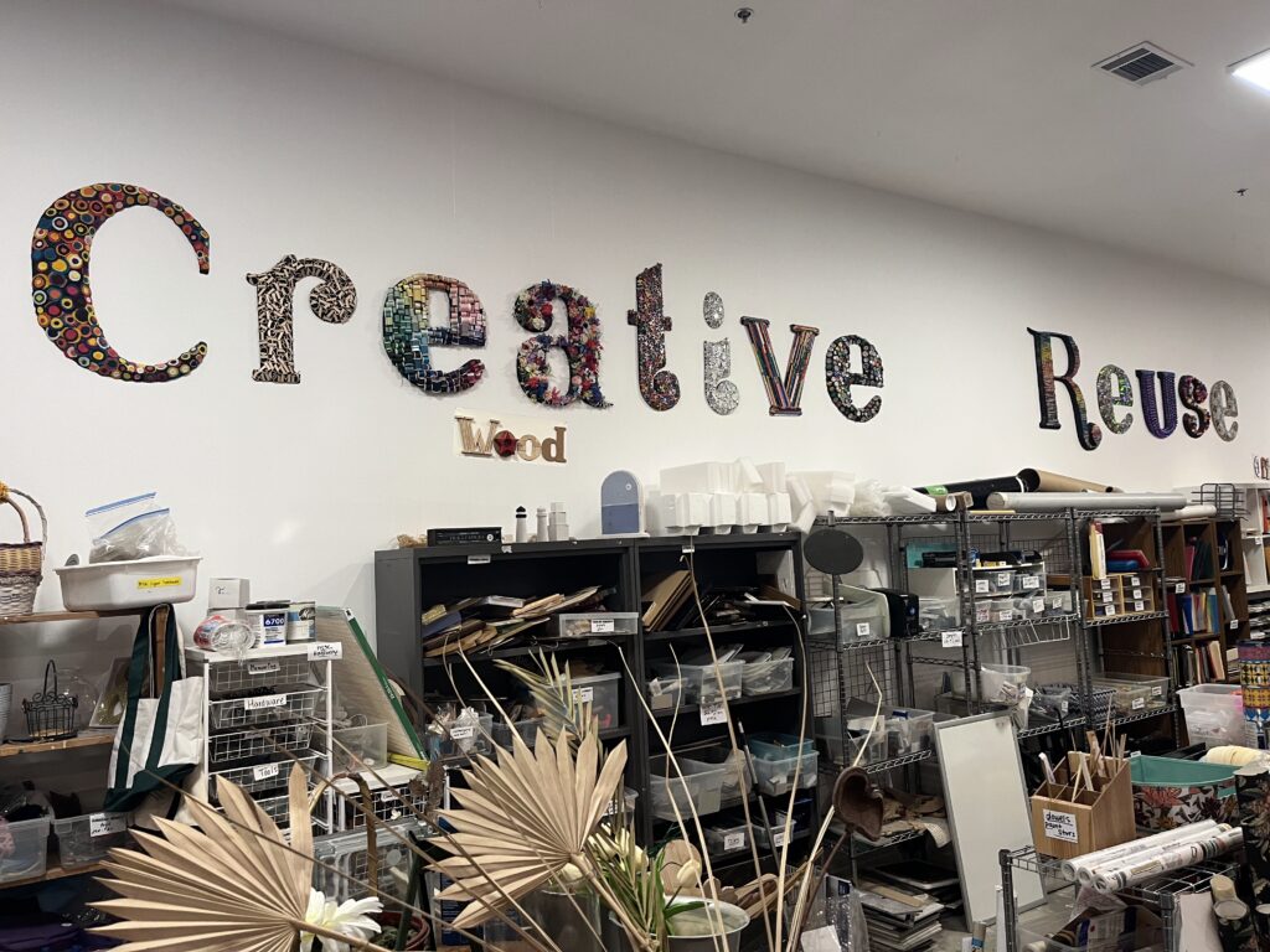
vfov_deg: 53.1
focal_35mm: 26
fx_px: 954
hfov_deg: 67.3
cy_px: 476
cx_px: 635
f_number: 1.6
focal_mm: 5.1
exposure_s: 1/60
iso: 160
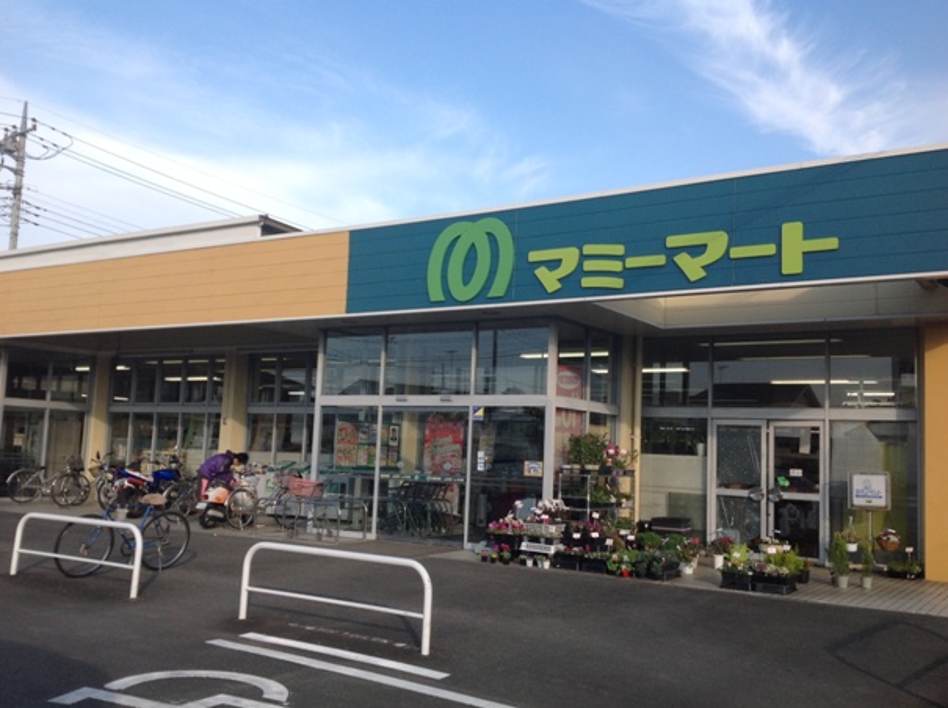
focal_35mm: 37
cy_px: 349
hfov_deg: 50.2
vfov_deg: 38.6
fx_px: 1012
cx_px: 472
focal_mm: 4.28
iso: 50
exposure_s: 1/796
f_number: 2.4
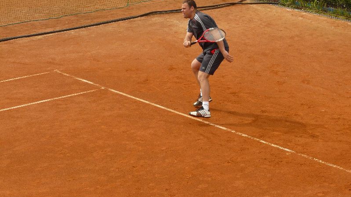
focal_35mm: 128
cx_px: 176
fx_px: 1191
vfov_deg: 9.5
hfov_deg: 16.8
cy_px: 81
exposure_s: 1/250
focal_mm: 19.2
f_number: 5.6
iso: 100
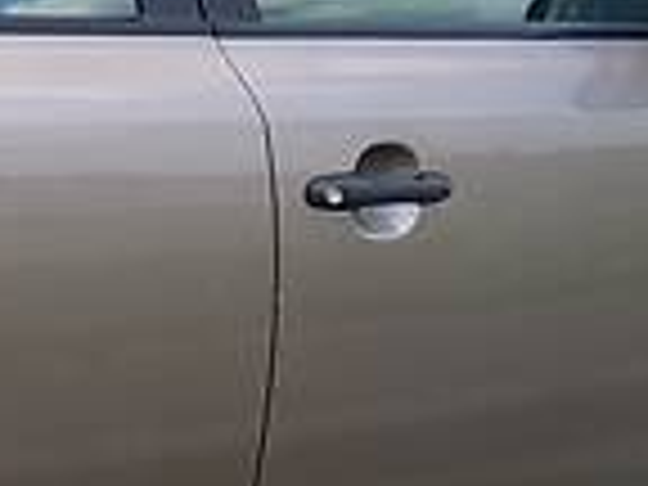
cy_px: 9
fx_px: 2490
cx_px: -414
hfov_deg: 13.7
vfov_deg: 11.1
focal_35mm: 133
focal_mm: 3.9
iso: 250
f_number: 1.9
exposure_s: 1/2479
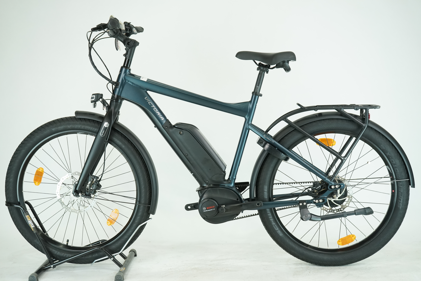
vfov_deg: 26.5
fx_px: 596
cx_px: 210
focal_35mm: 51
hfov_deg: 38.9
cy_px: 140
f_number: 5.6
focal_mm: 51
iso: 1600
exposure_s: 1/200
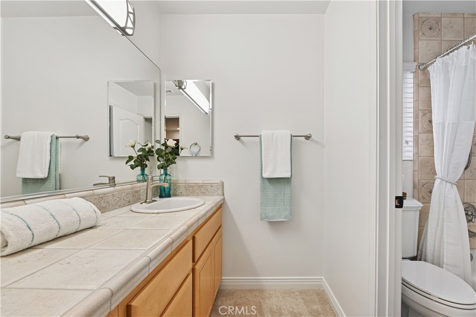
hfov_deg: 104.2
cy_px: 158
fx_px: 185
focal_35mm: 14
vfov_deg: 81.2
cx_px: 238
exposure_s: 1/15
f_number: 11
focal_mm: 14
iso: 100
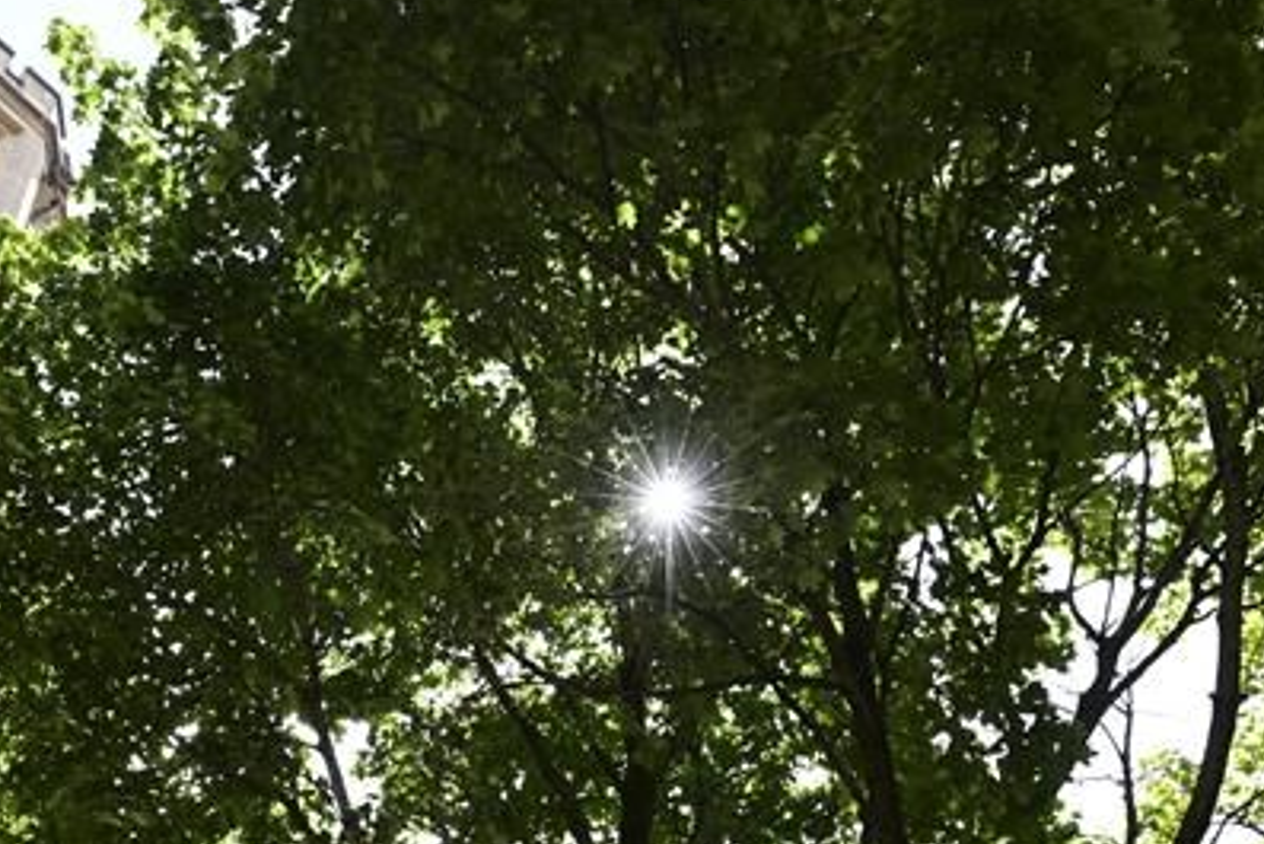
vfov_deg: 24.7
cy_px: 1037
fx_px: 1721
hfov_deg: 39.3
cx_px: 322
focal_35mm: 49
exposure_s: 1/640
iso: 1600
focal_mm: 19
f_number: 8
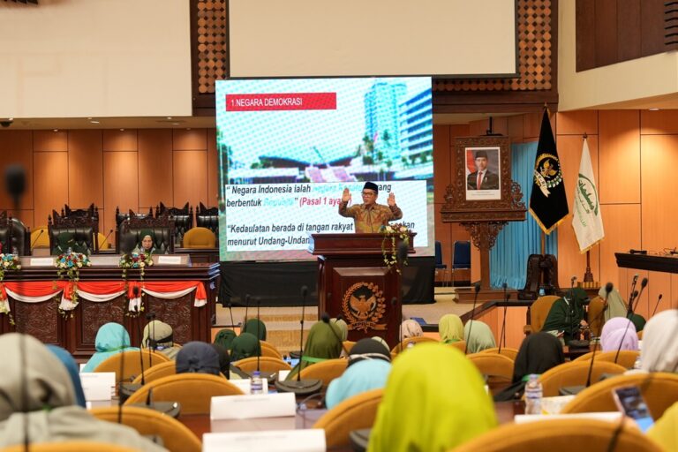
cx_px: 339
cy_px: 226
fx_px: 1356
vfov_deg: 18.9
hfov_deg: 28.1
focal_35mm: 72
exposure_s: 1/100
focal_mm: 48
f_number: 3.5
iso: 1600
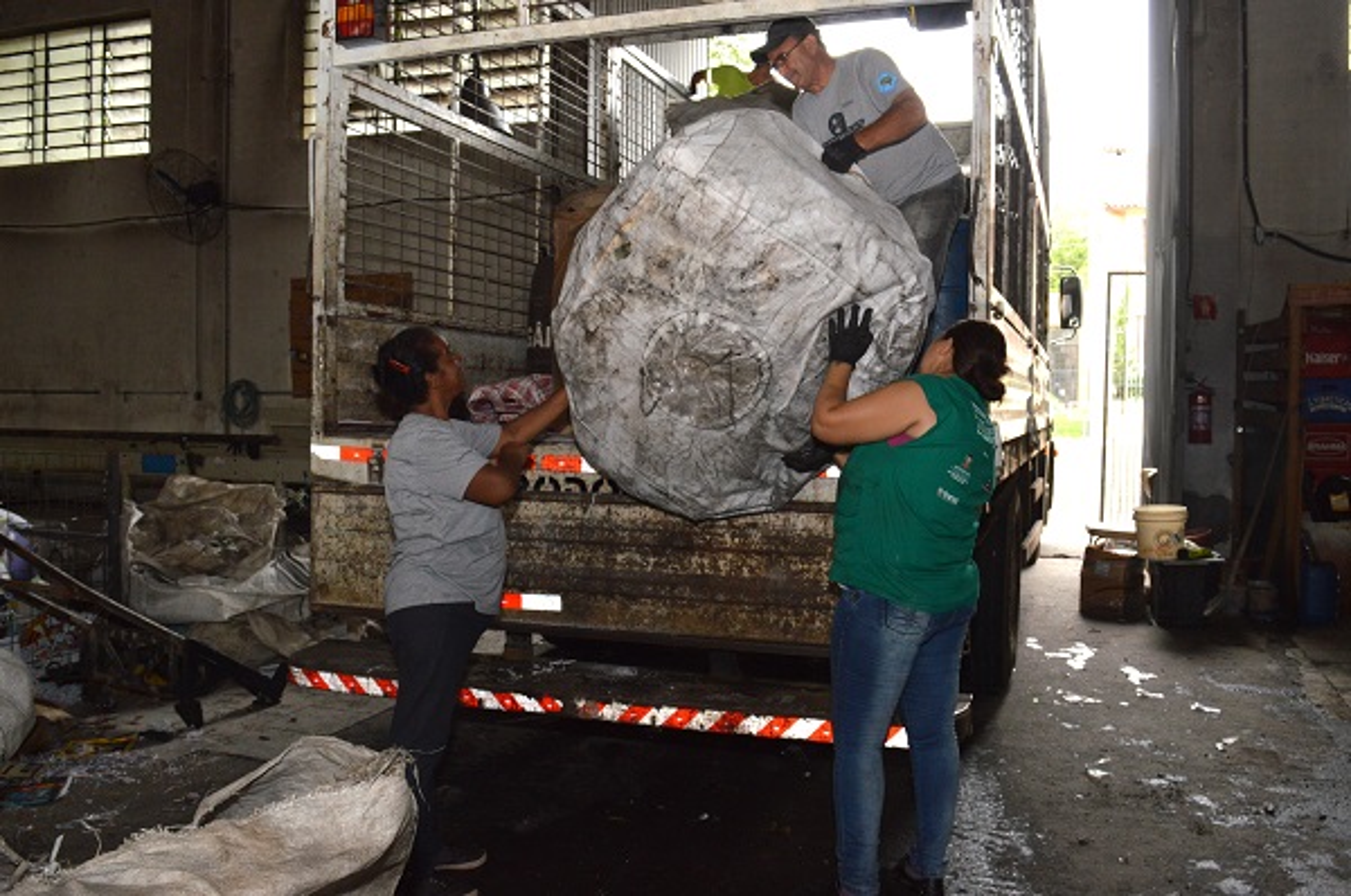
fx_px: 1124
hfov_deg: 62.0
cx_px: 676
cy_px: 448
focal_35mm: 30
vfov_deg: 43.5
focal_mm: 20
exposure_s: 1/60
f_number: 7.1
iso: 800
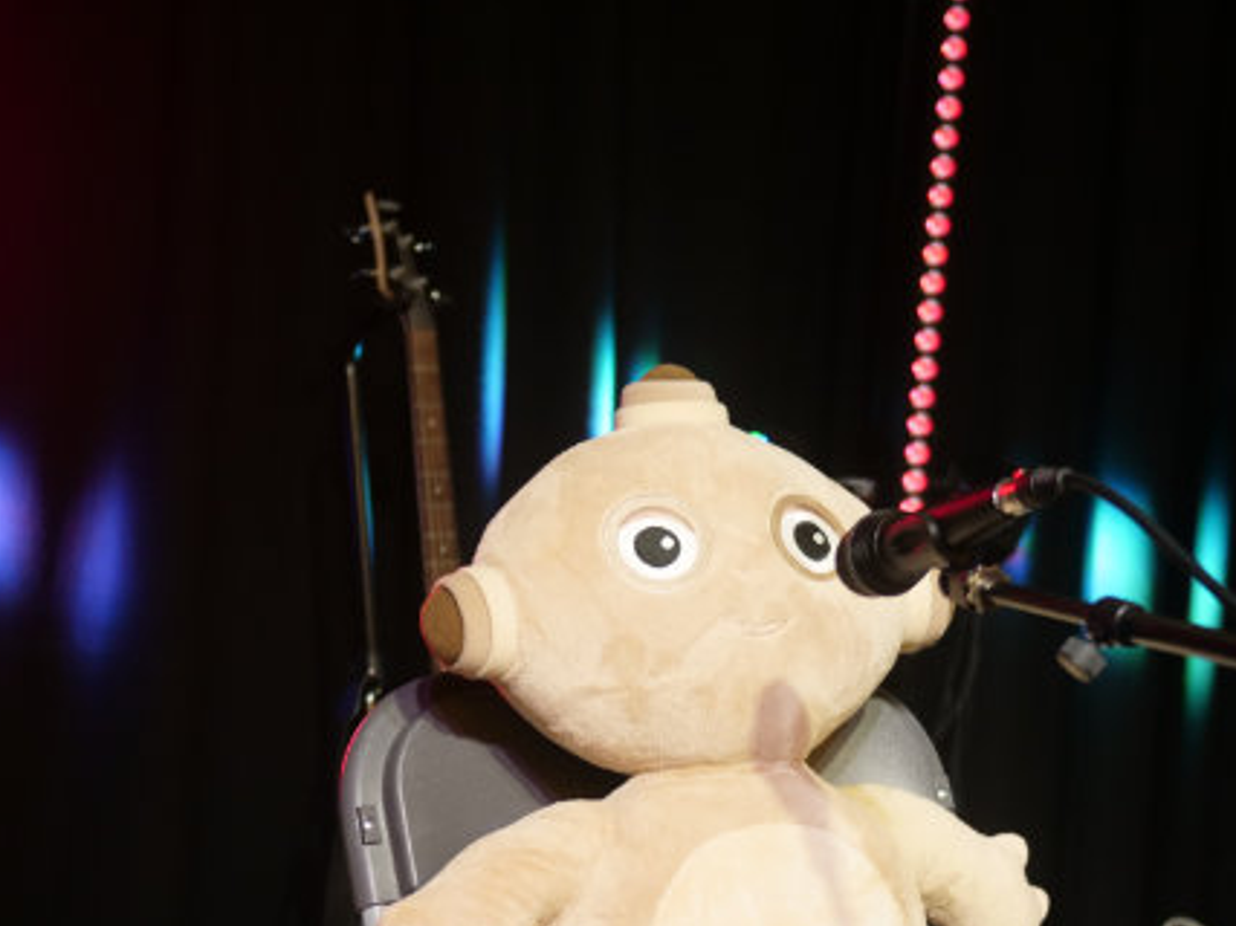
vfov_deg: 19.3
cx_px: 787
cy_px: 836
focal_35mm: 75
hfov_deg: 25.9
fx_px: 2677
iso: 640
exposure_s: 1/60
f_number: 1.7
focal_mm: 20
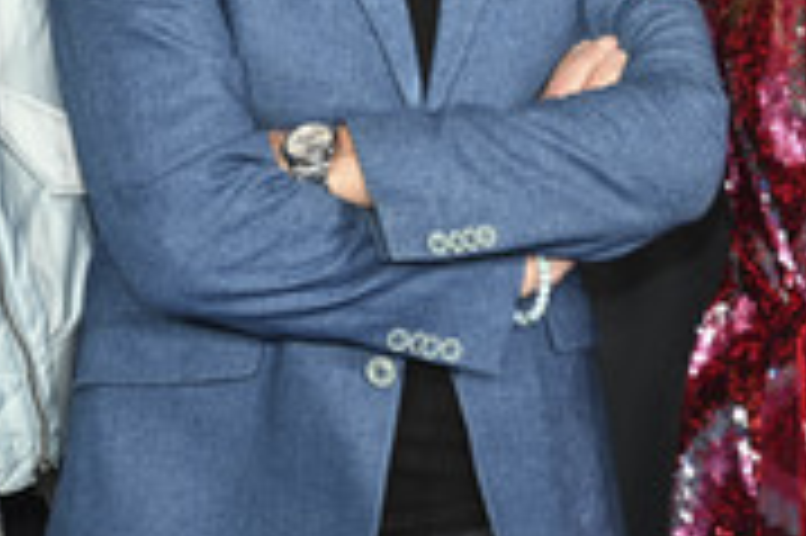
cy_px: -36
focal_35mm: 181
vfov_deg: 7.5
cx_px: 371
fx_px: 4049
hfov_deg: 11.4
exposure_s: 1/125
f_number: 2.8
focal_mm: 72
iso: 500
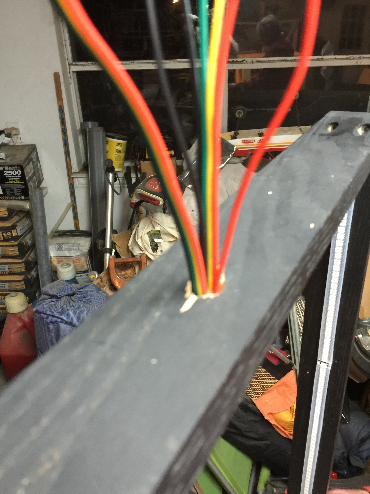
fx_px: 413
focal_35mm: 29
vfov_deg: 61.7
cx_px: 185
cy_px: 247
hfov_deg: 48.2
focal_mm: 4.15
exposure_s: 1/4
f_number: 2.2
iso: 80
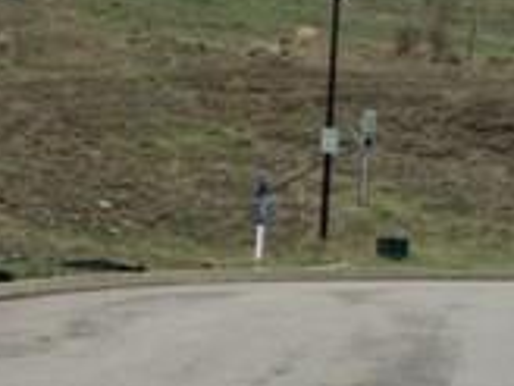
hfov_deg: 17.1
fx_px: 1678
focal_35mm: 113
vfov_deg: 13.1
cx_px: 25
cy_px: 107
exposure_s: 1/1163
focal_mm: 4.15
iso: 32
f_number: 2.2
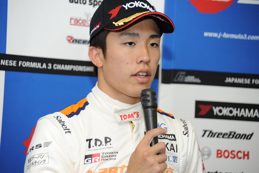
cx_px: 130
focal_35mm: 125
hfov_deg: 16.4
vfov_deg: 11.0
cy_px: 86
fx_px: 899
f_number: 5.6
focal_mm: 125
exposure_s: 1/250
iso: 800
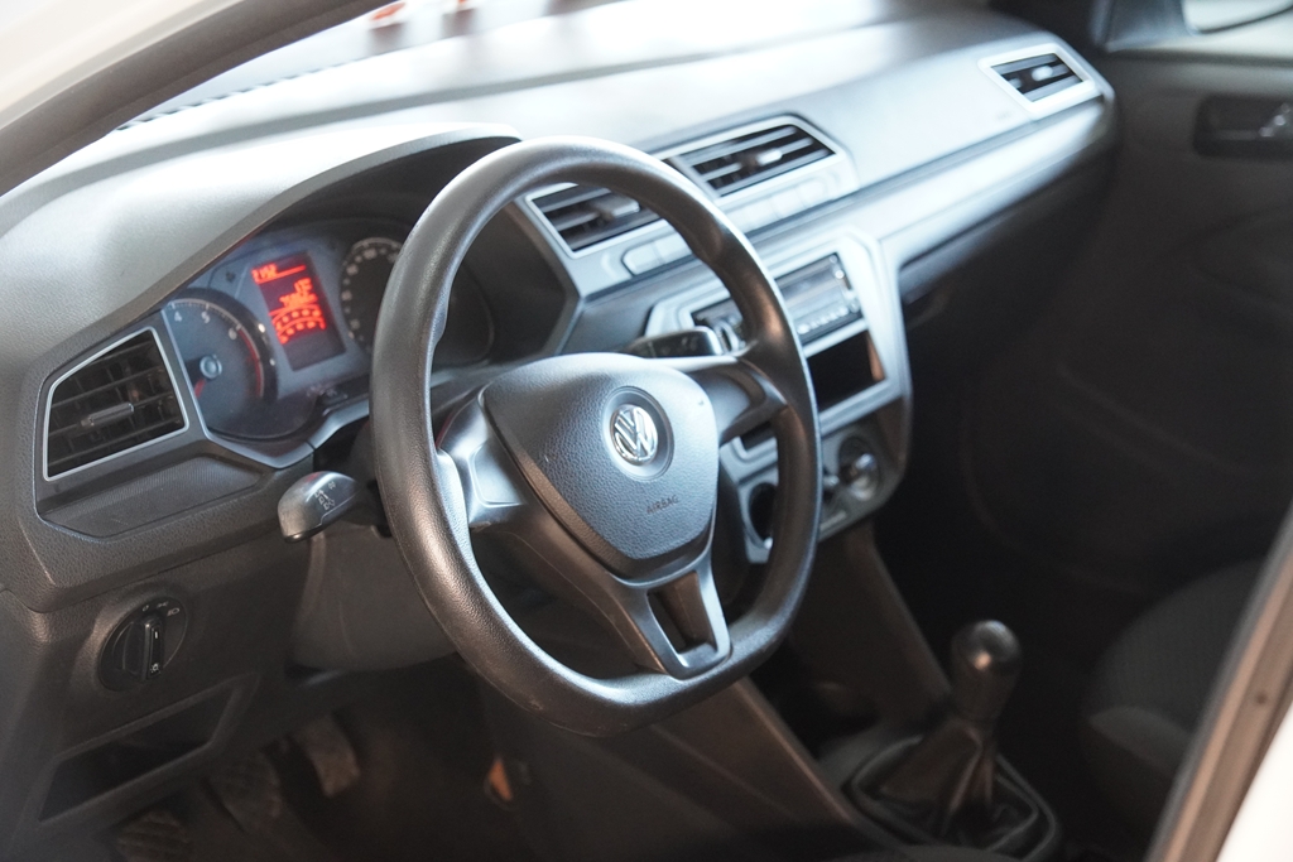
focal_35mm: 63
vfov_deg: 21.6
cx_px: 646
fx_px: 2263
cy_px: 431
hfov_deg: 31.9
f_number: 2.8
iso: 3200
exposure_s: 1/160
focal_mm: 42
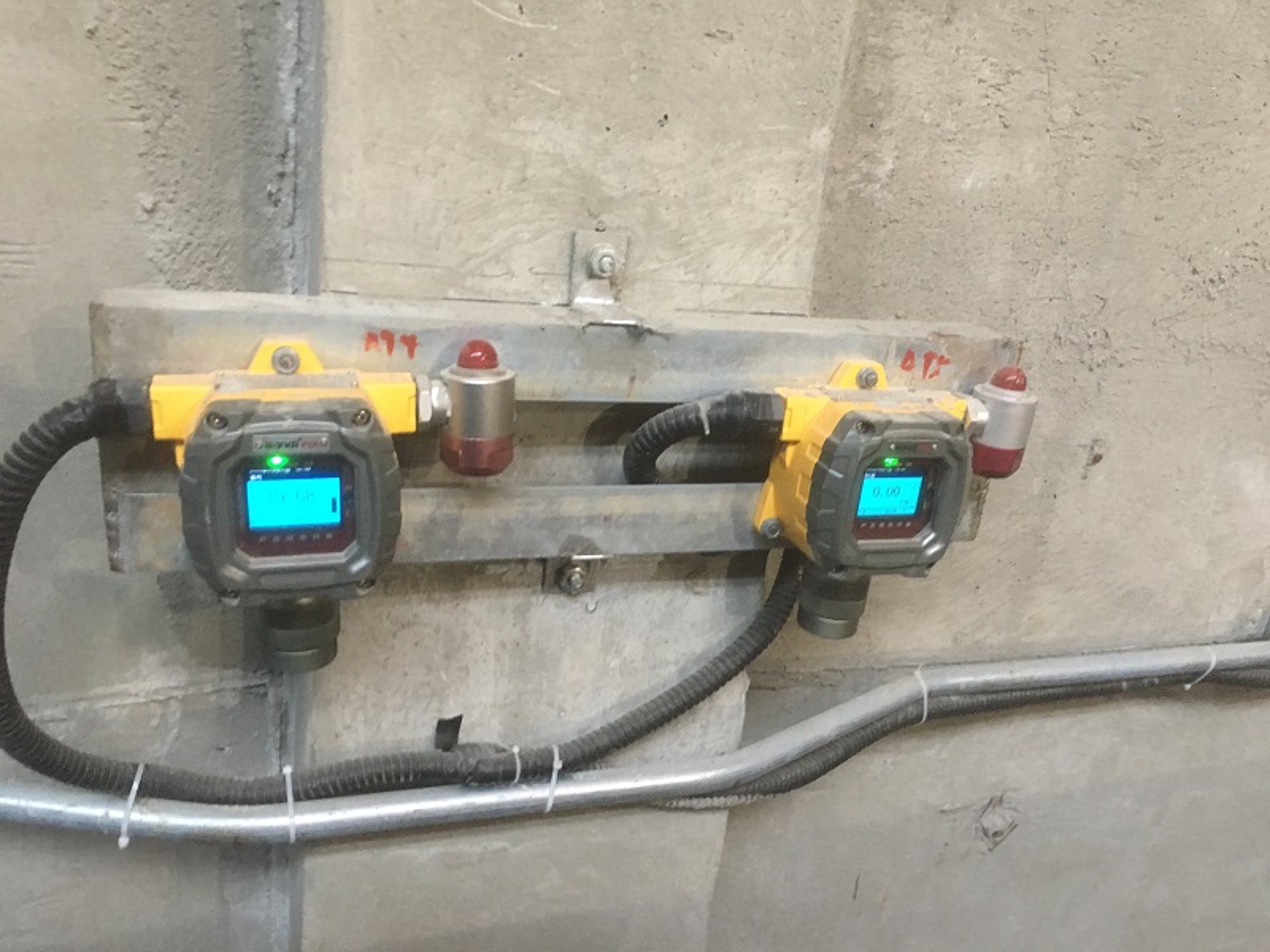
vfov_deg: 48.2
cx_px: 635
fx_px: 1064
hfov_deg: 61.7
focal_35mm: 29
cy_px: 476
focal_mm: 4.15
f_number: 2.2
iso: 80
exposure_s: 1/4
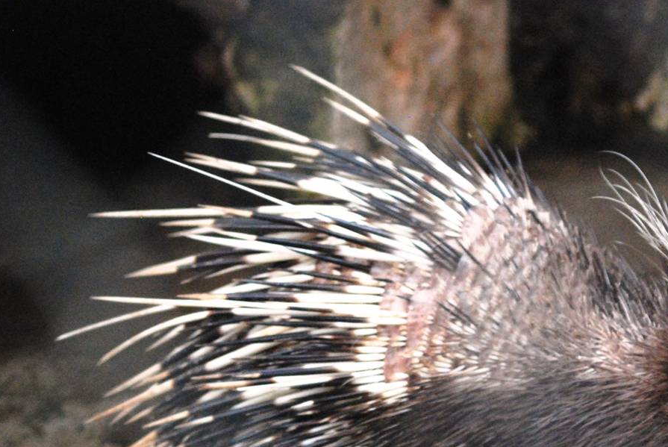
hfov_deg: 7.0
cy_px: 394
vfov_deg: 4.7
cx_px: 462
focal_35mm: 295
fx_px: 5480
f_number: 4
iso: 1600
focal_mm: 110
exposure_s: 1/160
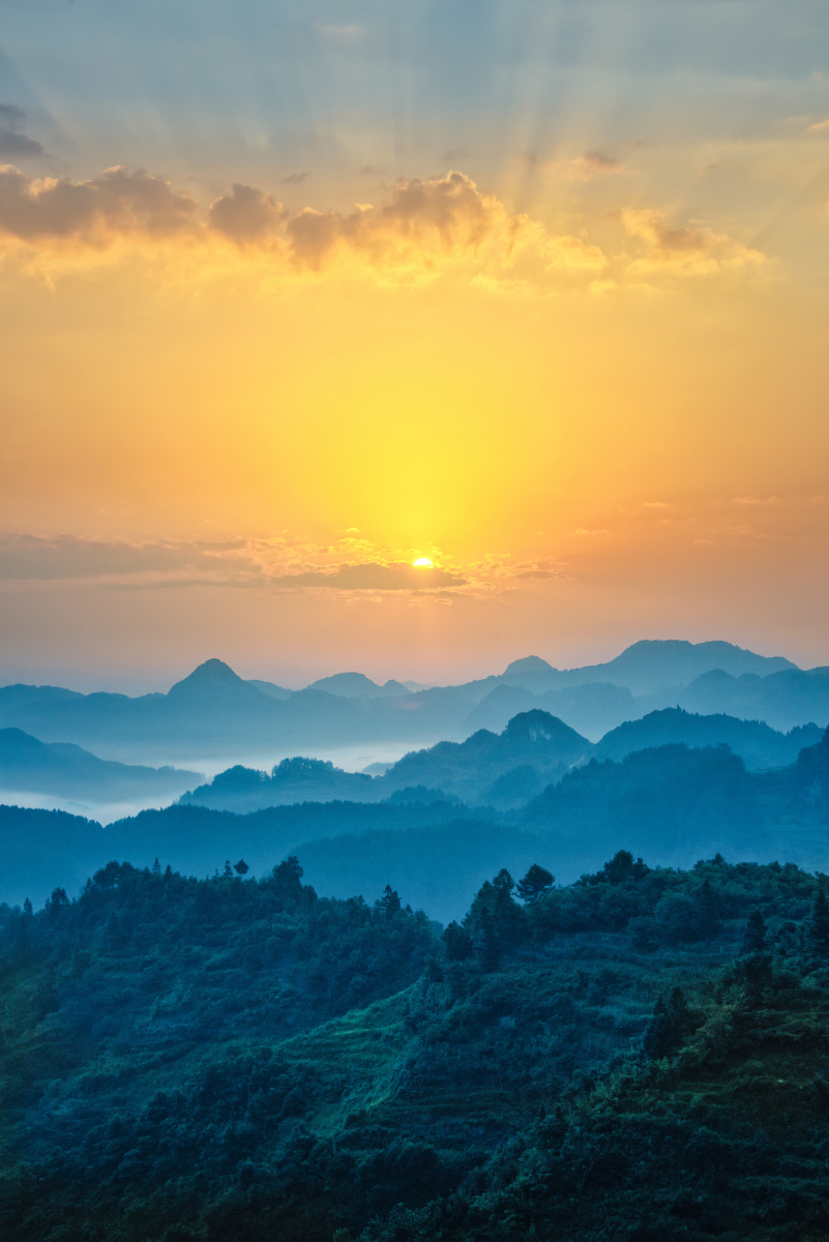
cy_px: 621
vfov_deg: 32.4
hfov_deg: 21.9
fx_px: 2140
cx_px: 414
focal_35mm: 62
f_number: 11
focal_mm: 62
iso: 200
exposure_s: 1/160
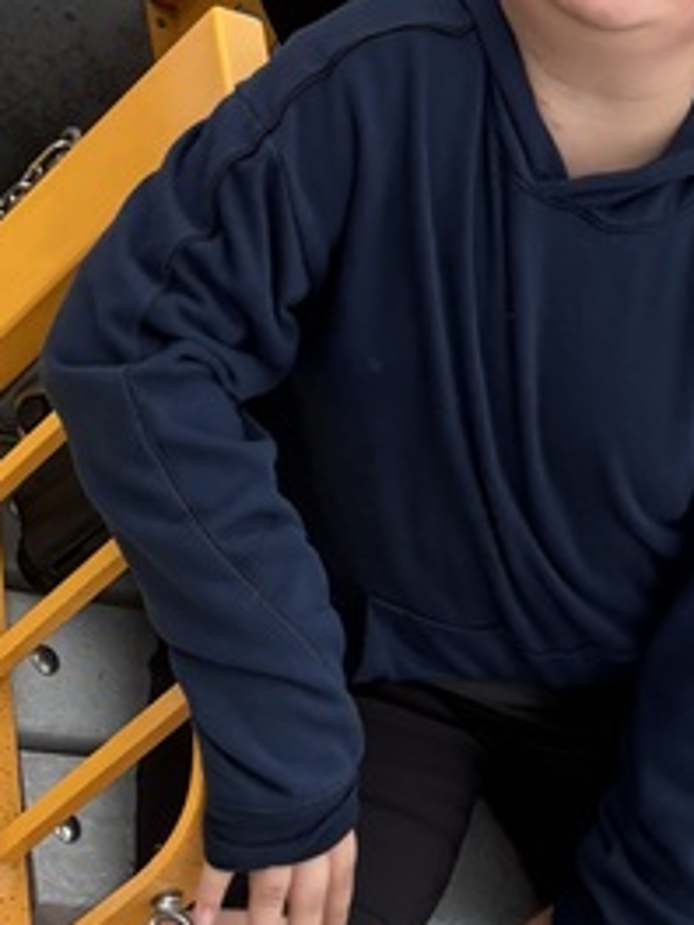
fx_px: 2700
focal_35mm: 101
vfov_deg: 17.4
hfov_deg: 14.5
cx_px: 599
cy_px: -484
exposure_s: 1/525
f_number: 1.6
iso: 50
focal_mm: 5.96
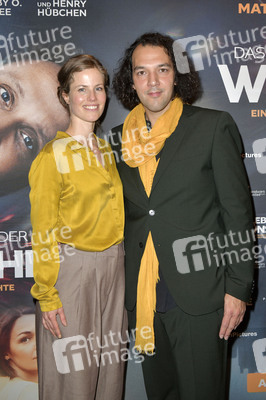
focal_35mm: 42
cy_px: 200
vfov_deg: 46.4
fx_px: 466
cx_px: 133
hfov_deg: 31.8
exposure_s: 1/250
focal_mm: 42
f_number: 5.6
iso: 1250
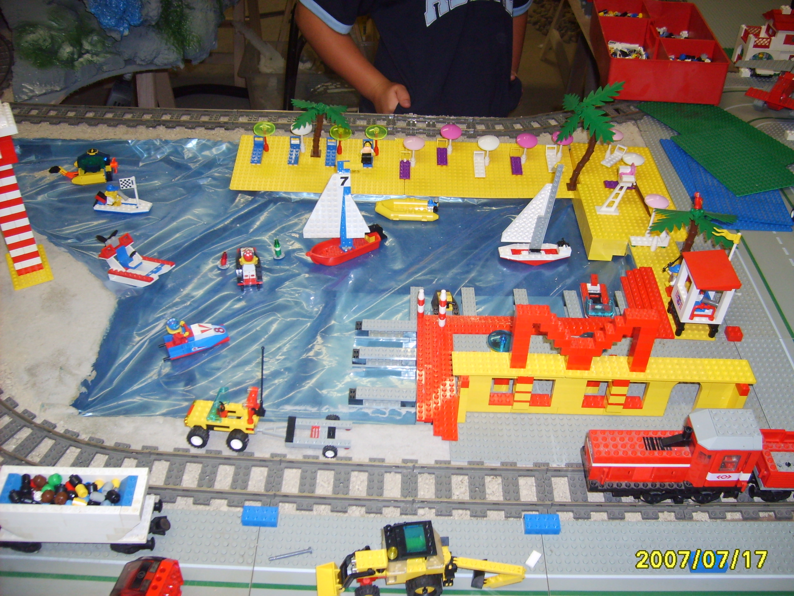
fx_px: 803
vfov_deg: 40.7
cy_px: 298
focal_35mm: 35
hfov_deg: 52.6
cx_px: 397
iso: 100
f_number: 2.8
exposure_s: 1/45
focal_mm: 5.8
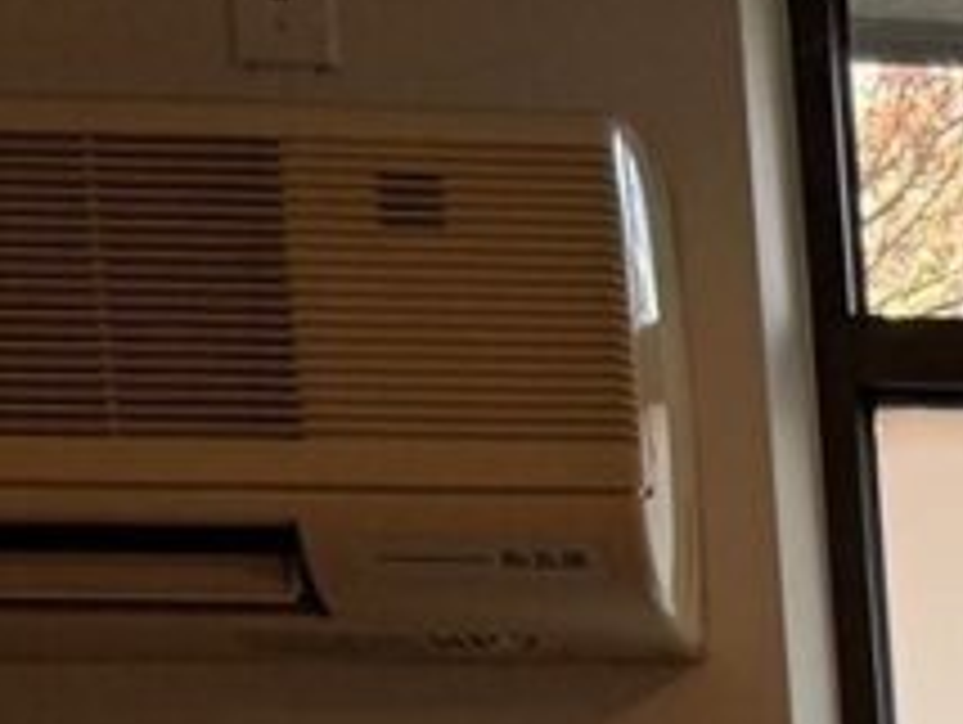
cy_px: 2042
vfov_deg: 8.3
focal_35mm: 157
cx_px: 2421
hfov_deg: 10.5
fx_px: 4373
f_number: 1.78
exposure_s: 1/117
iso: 80
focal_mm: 6.76
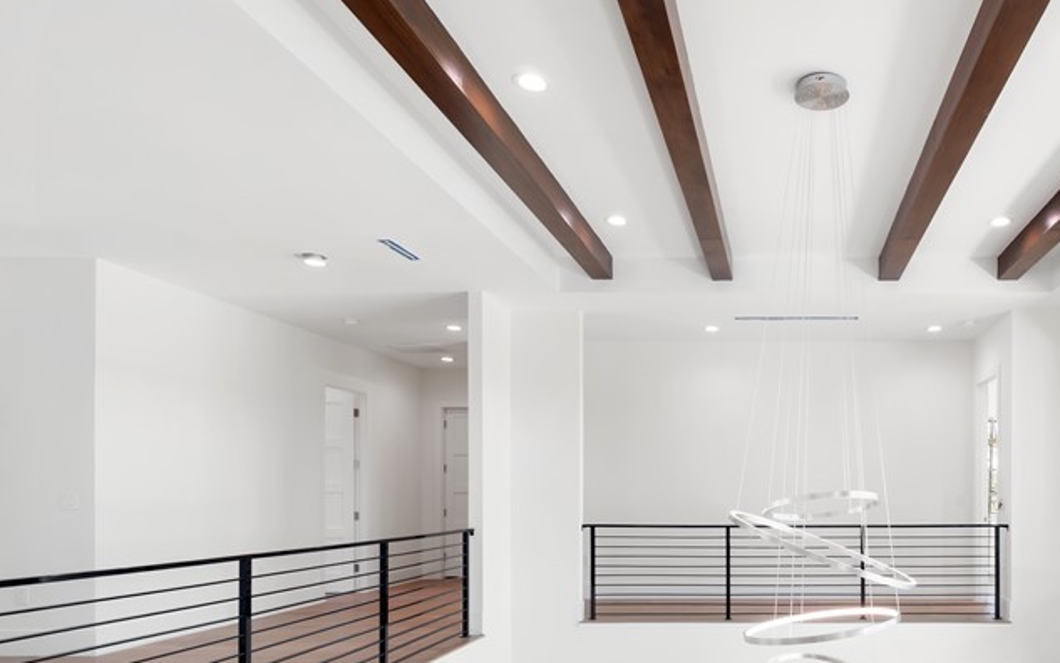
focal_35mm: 24
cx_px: 802
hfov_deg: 69.6
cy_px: 502
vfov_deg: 49.0
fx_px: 694
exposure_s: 1/15
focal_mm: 7
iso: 200
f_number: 7.1
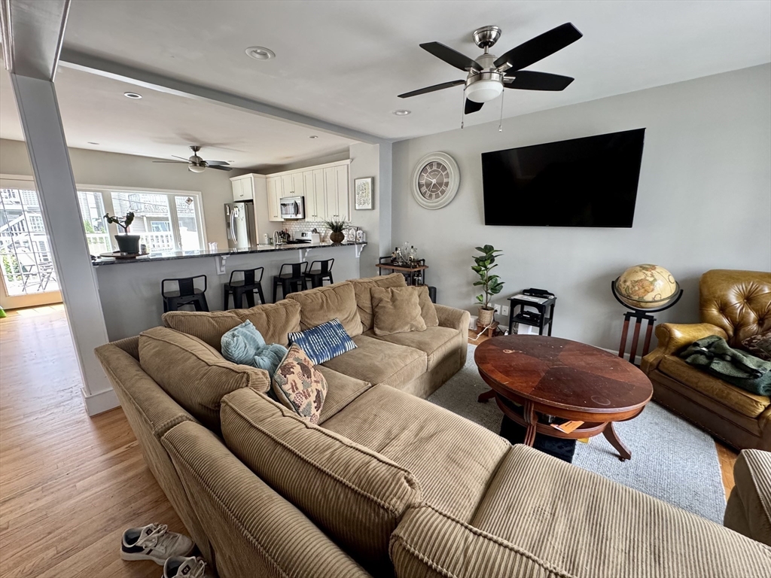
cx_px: 386
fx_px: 312
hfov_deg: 102.1
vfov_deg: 85.7
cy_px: 289
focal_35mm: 14
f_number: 2.2
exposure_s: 1/78
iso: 320
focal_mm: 2.22
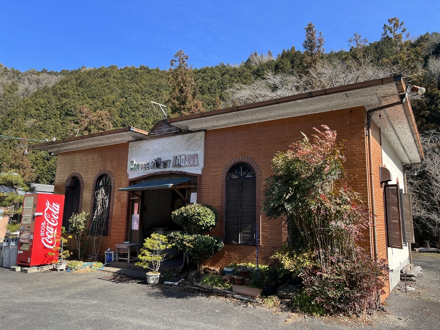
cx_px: 220
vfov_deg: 53.1
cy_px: 165
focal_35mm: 26
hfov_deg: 67.3
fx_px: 330
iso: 50
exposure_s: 1/1183
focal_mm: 5.7
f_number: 1.5
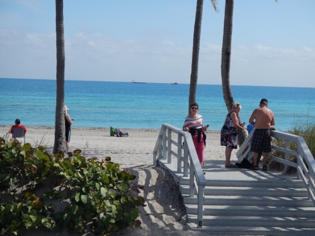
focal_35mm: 78
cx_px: 158
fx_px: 710
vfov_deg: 18.9
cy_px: 118
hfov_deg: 25.0
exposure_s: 1/1250
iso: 125
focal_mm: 13.9
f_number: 4.4
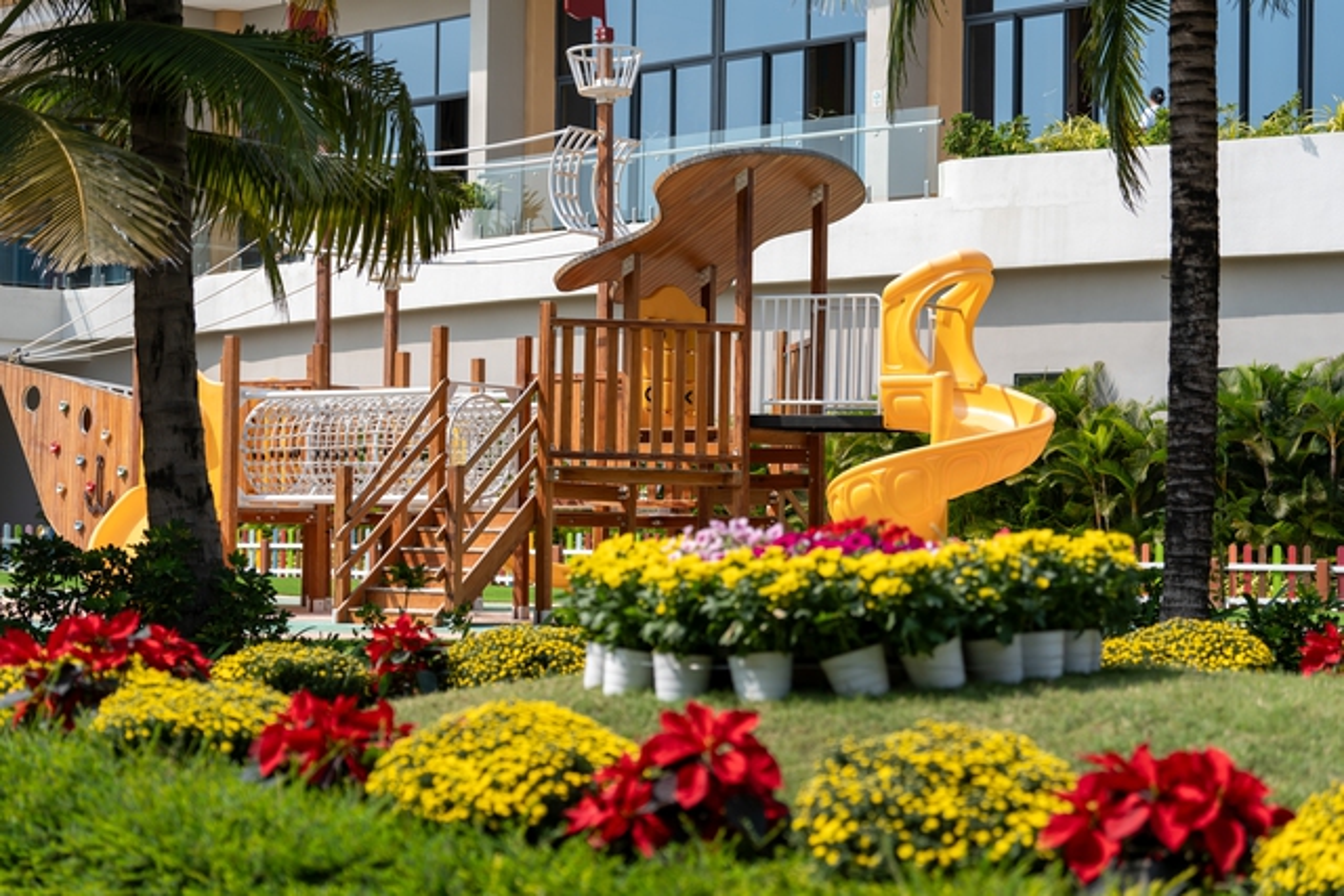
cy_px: 448
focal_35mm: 70
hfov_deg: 28.8
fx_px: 2614
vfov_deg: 19.5
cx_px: 672
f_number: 3.5
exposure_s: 1/1600
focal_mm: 70
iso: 160
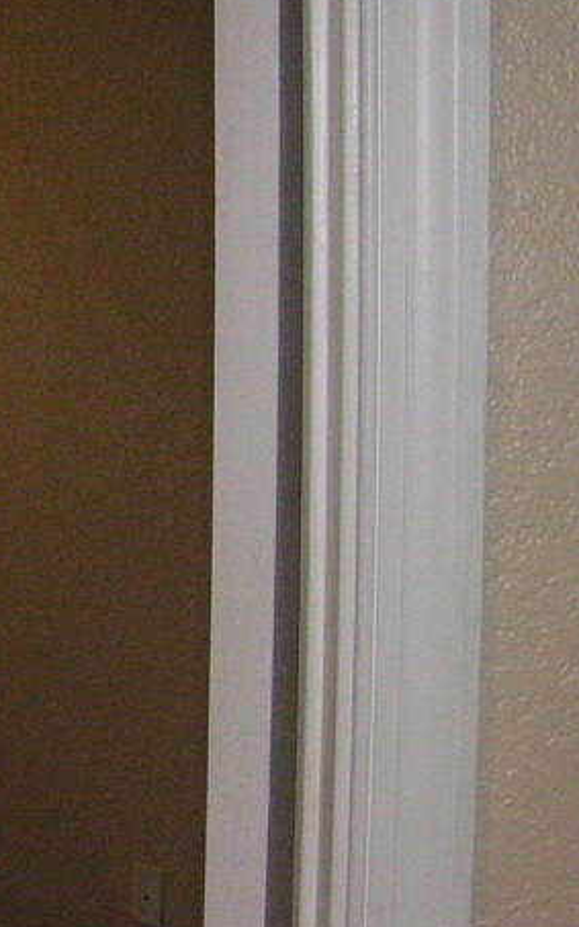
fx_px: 2298
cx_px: -448
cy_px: 477
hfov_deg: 13.0
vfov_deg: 22.8
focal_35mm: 91
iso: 200
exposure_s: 1/40
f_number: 2.8
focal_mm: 5.8
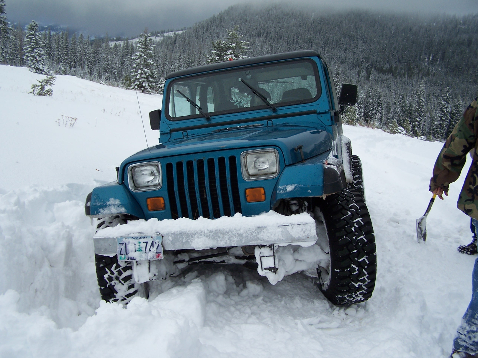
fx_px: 525
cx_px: 239
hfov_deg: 49.0
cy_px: 179
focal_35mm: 38
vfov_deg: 37.7
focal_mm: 6.3
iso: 80
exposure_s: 1/350
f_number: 2.8
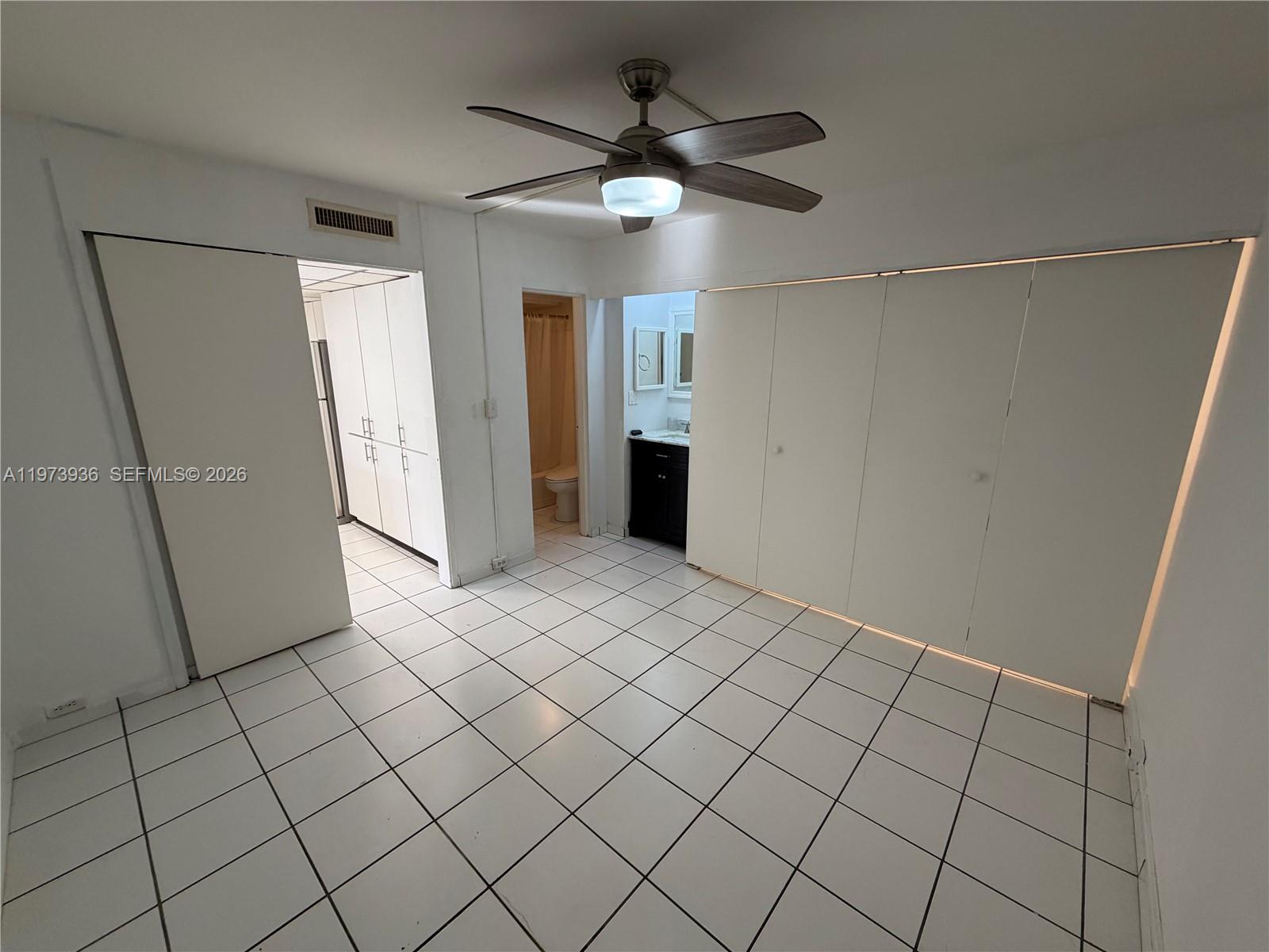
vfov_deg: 85.7
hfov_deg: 102.1
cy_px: 476
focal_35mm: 14
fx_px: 513
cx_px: 634
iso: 200
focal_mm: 2.22
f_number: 2.2
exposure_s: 1/120
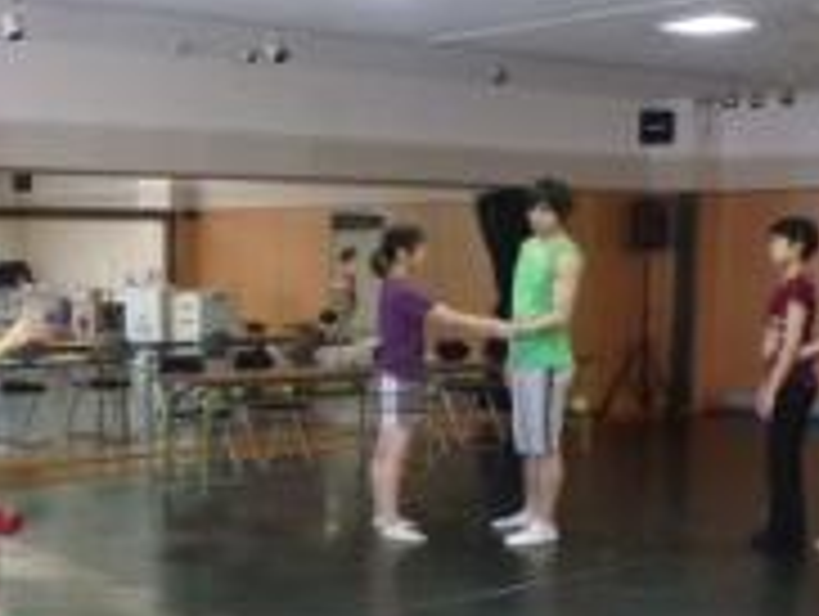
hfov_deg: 31.6
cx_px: 140
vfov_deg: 24.7
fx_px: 1398
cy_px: 423
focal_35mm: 59
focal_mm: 4.3
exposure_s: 1/40
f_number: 3.3
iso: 400
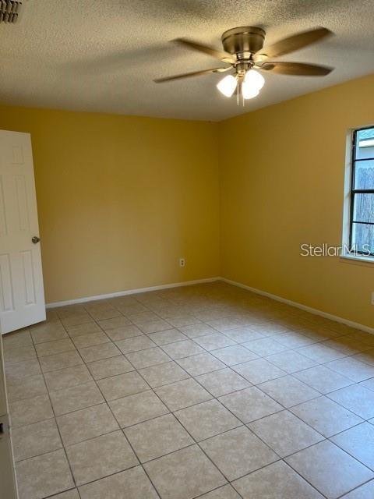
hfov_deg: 53.1
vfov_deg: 67.3
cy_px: 250
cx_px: 187
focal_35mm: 26
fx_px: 375
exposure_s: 1/60
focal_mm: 5.1
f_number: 1.6
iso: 80
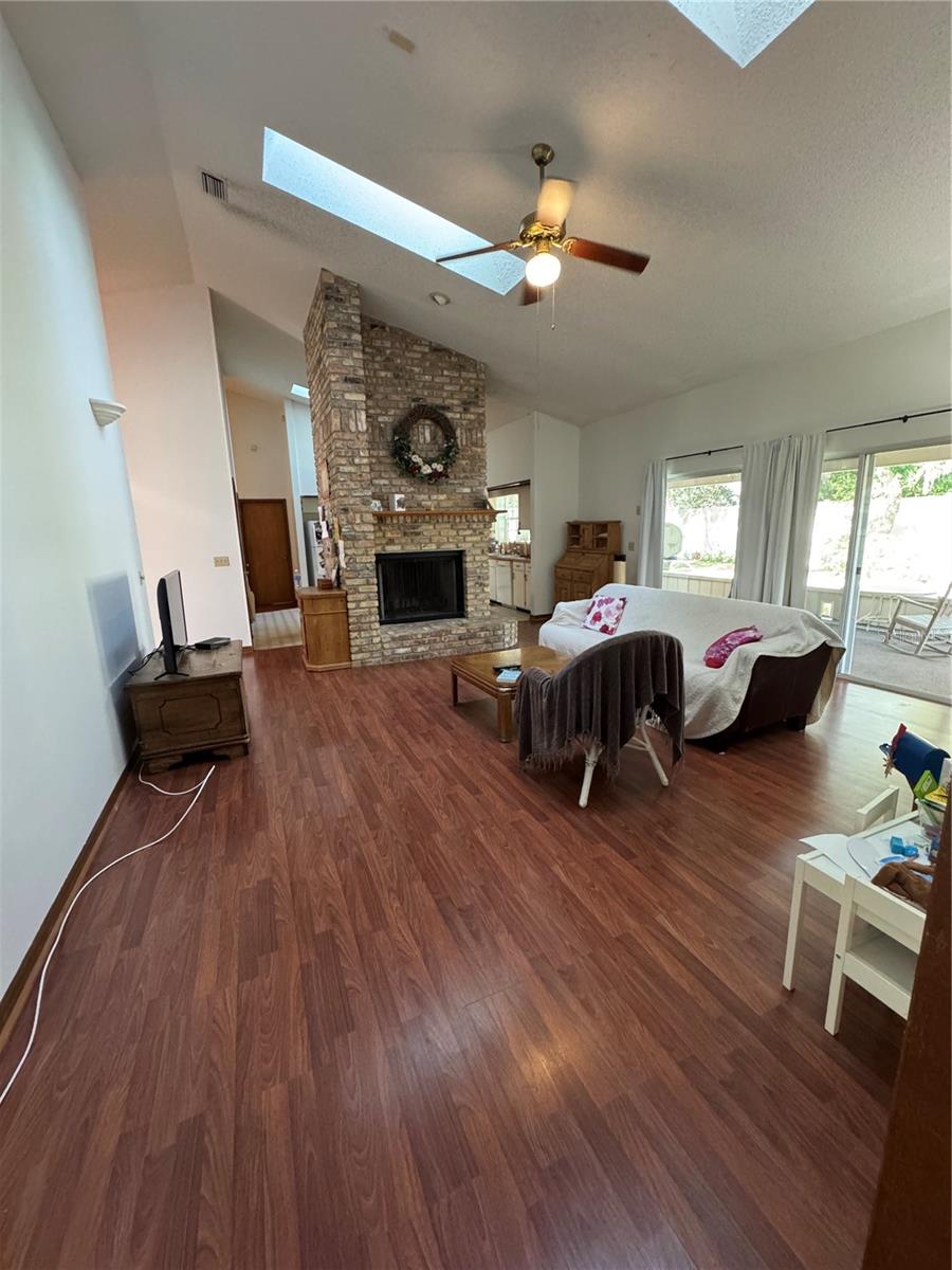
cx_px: 476
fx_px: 513
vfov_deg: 102.1
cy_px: 635
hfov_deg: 85.7
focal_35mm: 14
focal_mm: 2.22
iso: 800
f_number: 2.2
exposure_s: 1/60
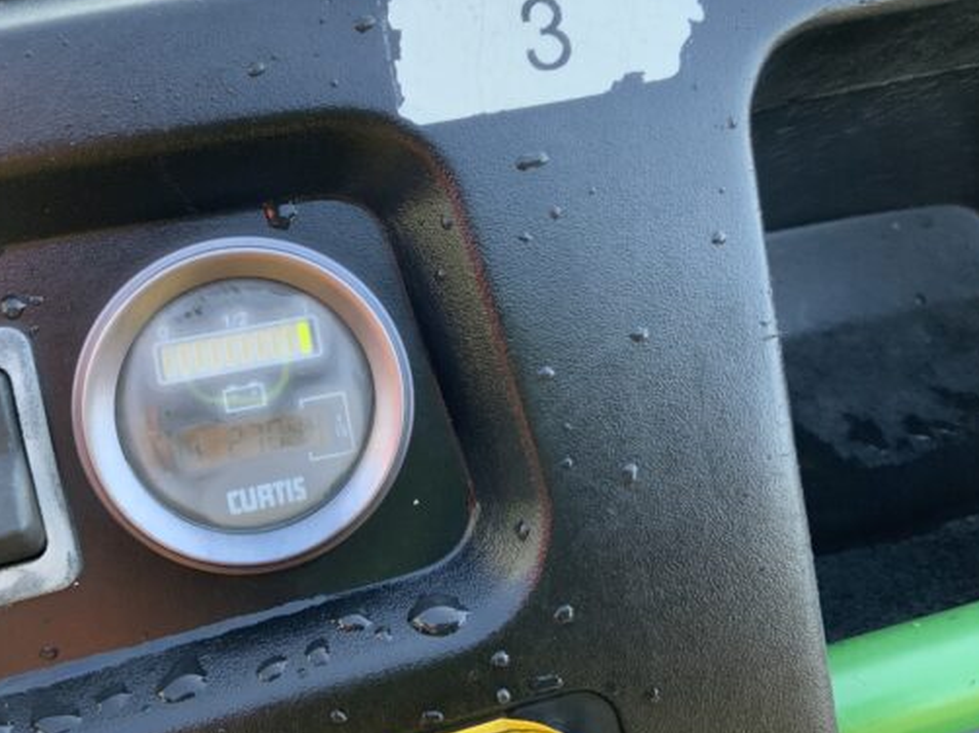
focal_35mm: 37
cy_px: 312
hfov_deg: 49.8
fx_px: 1046
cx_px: 382
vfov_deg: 38.5
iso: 64
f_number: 1.8
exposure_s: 1/99
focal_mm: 3
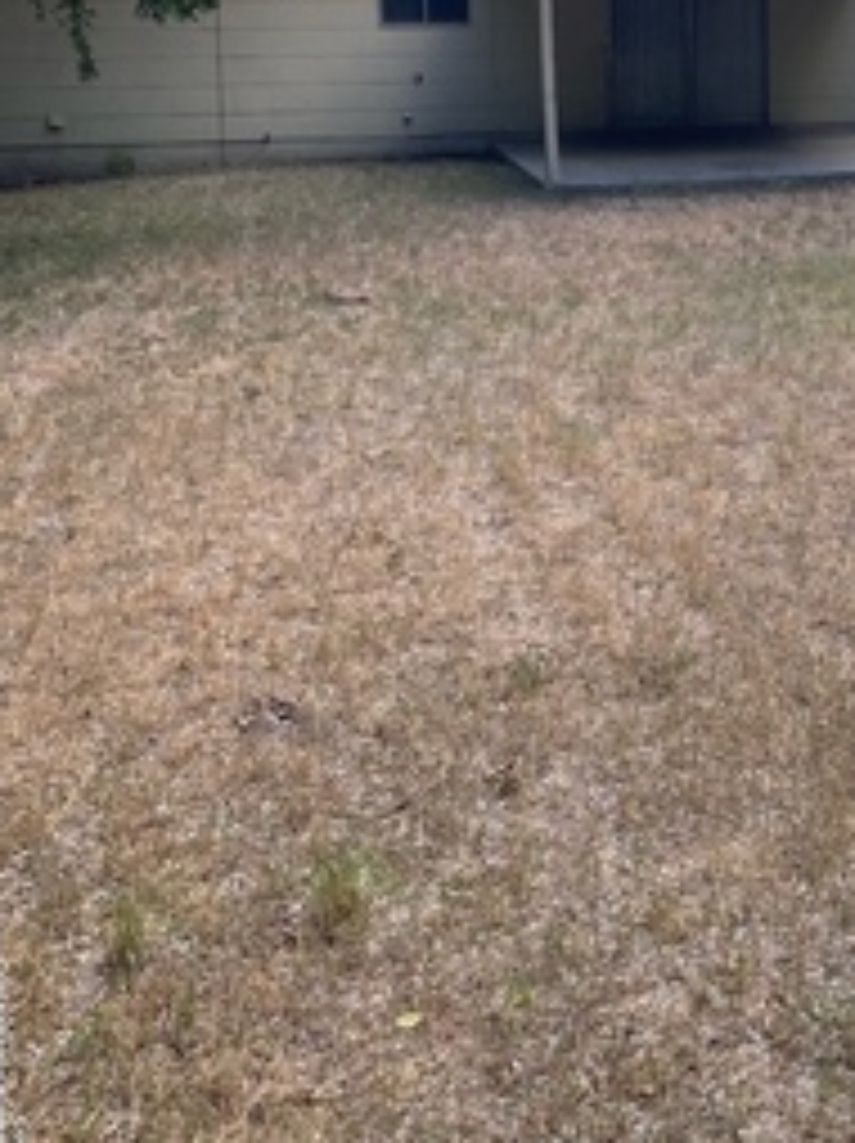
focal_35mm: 53
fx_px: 1748
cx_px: 796
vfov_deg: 34.9
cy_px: 198
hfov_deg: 26.4
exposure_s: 1/899
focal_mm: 3.99
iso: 20
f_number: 1.8
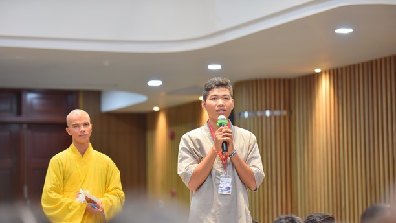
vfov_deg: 9.4
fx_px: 1354
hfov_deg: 16.6
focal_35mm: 129
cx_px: 202
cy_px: 139
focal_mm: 116
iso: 800
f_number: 2.8
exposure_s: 1/100
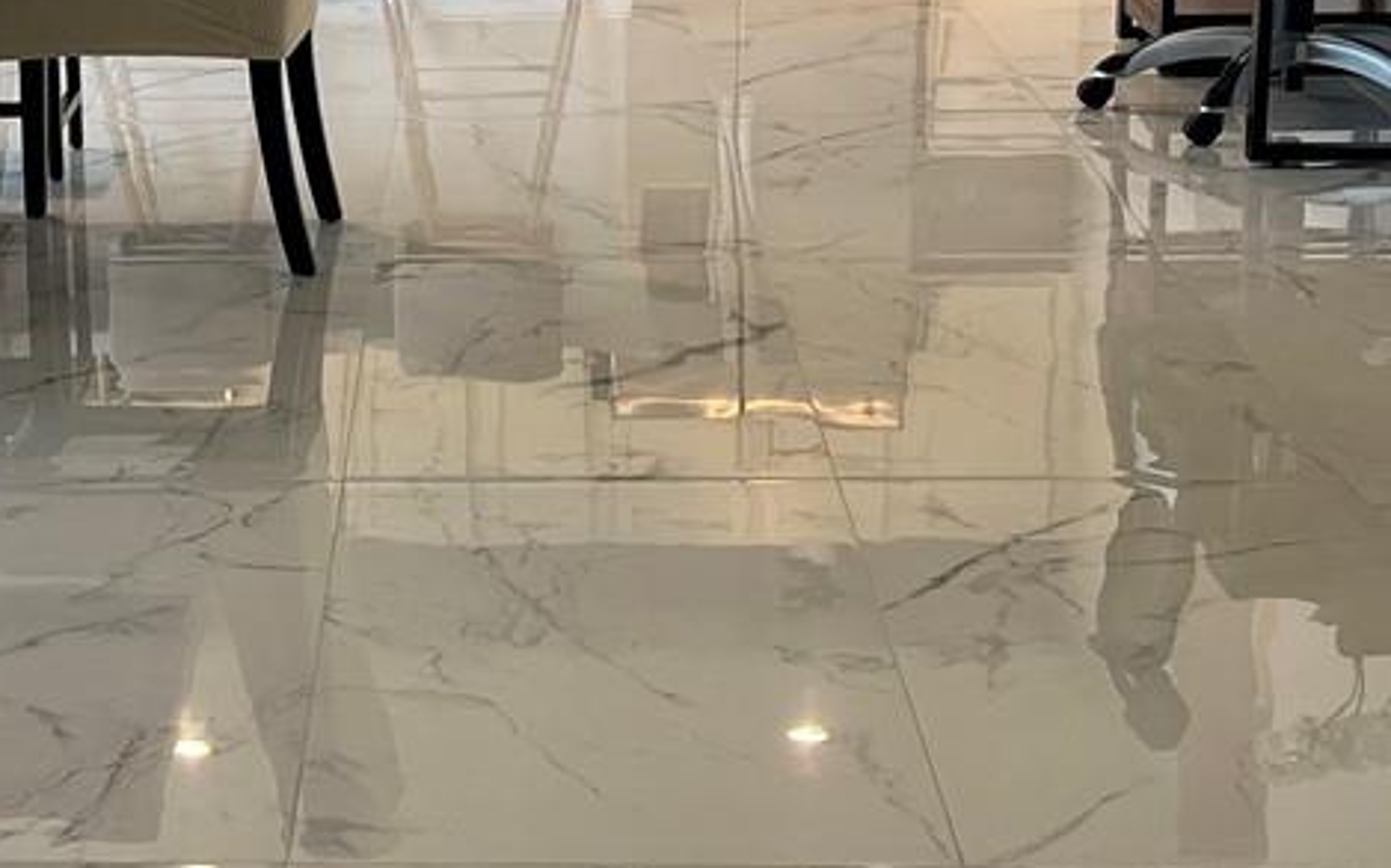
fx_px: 3563
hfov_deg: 21.8
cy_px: 290
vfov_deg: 13.9
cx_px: 252
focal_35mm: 94
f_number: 1.5
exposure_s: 1/120
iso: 80
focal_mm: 5.7
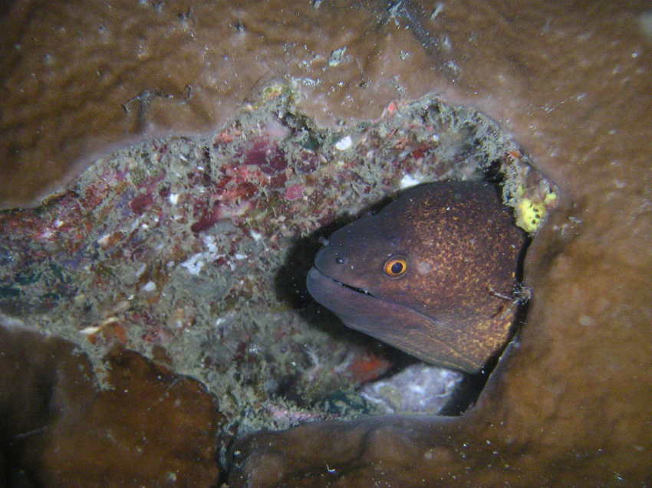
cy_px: 244
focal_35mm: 38
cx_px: 326
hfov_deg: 49.0
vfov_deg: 37.7
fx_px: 716
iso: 160
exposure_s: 1/45
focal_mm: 6
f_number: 6.7
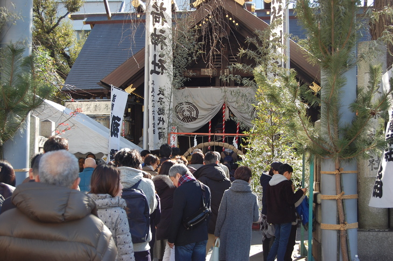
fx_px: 736
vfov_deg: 20.1
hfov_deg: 29.9
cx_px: 196
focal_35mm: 68
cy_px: 130
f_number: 6.3
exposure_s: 1/160
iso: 200
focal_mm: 45
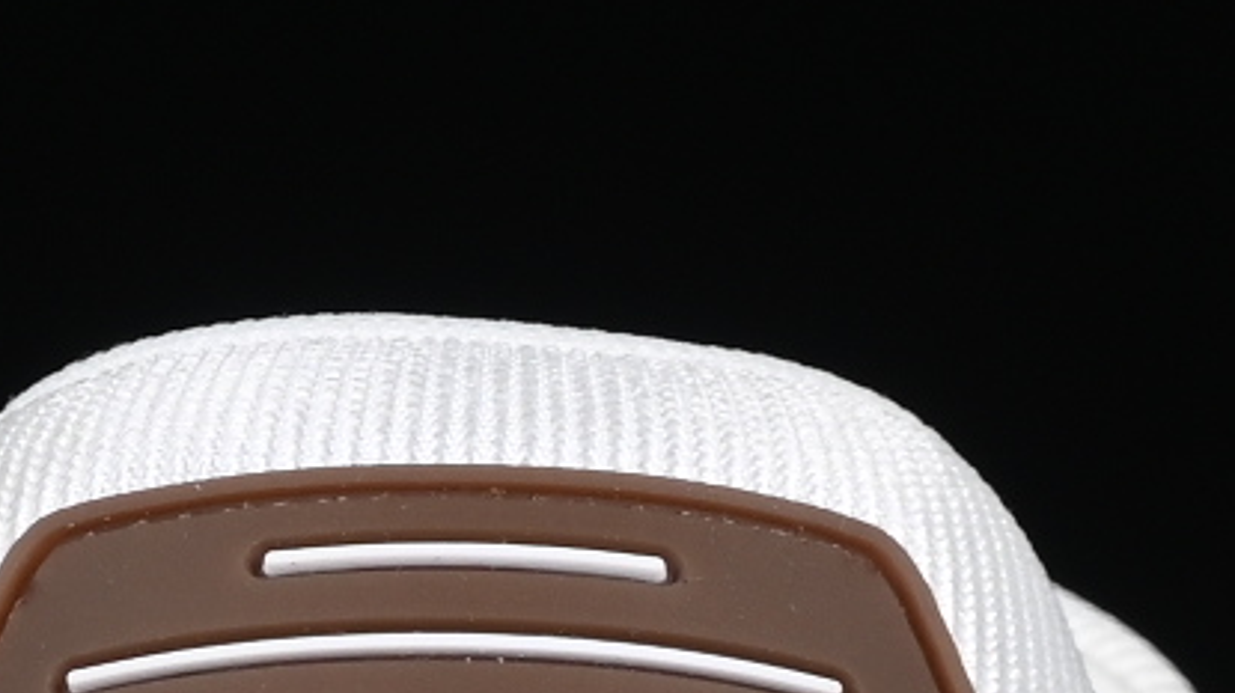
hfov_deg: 4.1
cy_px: 1196
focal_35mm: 527
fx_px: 17250
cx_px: 1384
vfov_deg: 2.3
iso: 160
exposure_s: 1/80
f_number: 8
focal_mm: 50
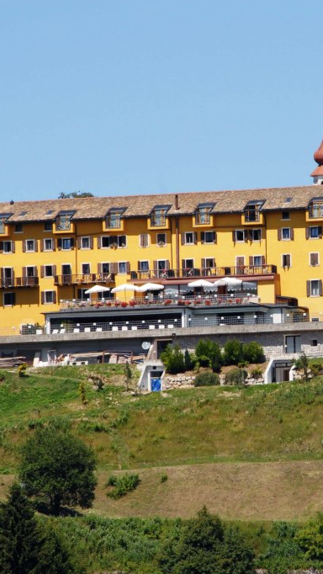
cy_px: 287
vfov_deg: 6.1
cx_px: 290
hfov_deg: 3.4
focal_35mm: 354
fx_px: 5386
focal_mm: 150
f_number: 11
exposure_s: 1/250
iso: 200
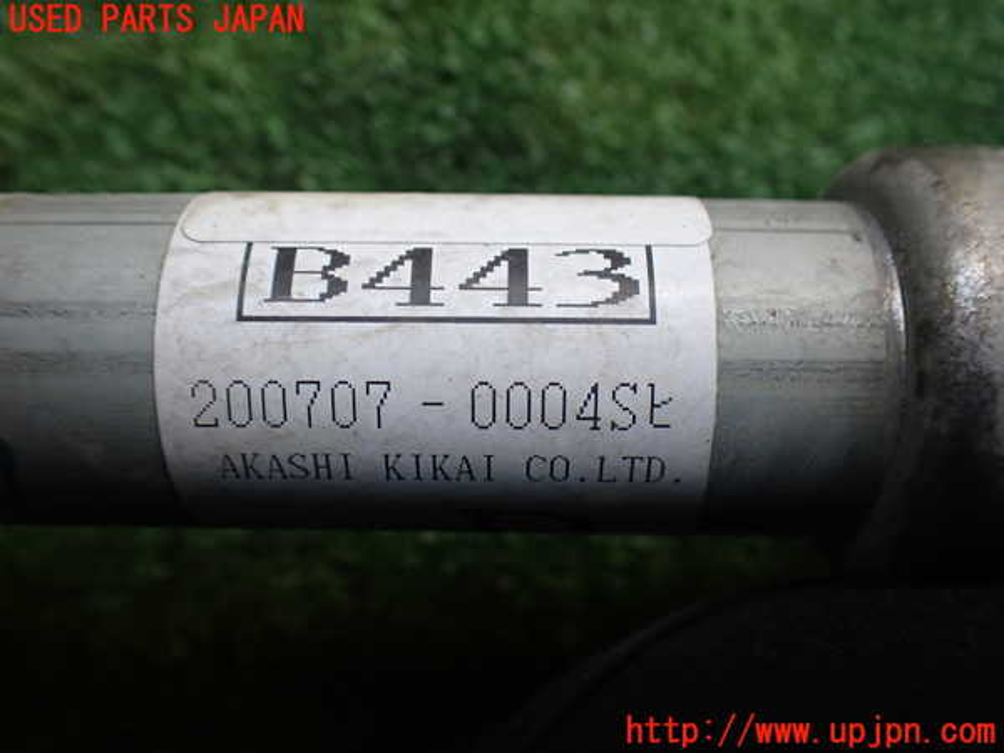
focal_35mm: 30
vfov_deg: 46.8
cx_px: 502
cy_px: 376
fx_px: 870
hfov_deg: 60.0
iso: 200
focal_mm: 5.4
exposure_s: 1/125
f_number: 2.3
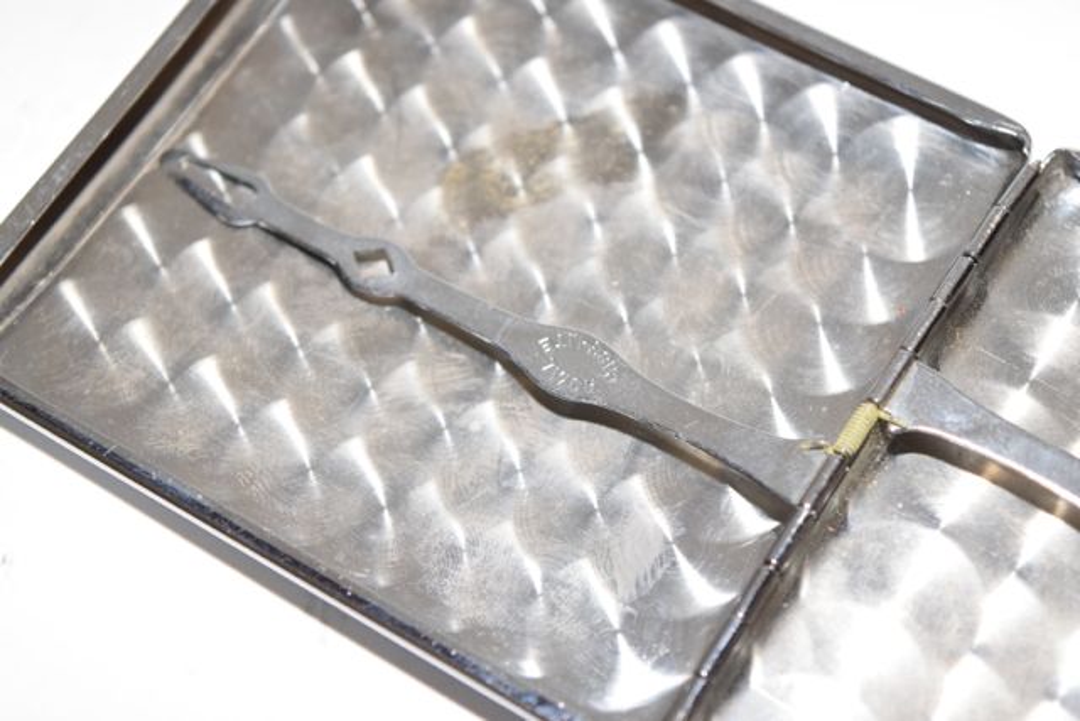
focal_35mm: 82
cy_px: 360
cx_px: 540
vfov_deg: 16.6
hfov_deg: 24.6
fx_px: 2475
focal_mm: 55
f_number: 5.6
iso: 1600
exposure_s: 1/125
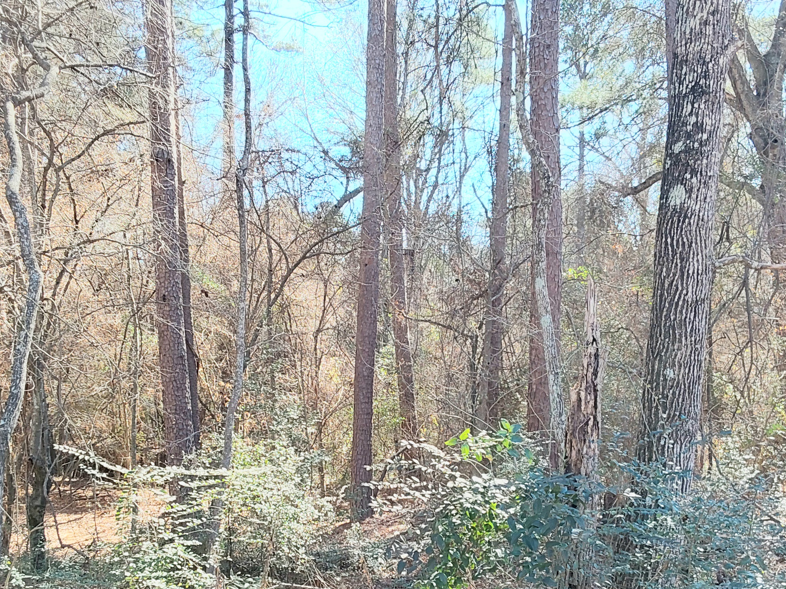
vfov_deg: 31.1
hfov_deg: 41.2
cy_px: 421
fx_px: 1044
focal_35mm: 46
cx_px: 392
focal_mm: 2.91
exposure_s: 1/169
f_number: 1.9
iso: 50
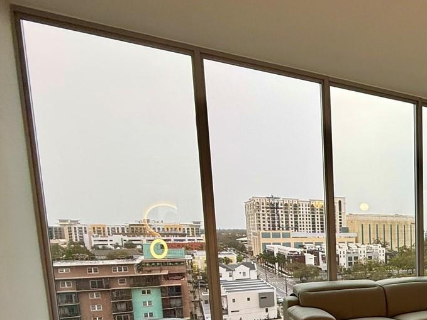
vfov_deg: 40.2
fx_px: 407
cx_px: 487
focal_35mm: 33
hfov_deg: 41.7
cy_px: 280
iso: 50
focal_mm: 2.22
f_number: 2.2
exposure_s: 1/120
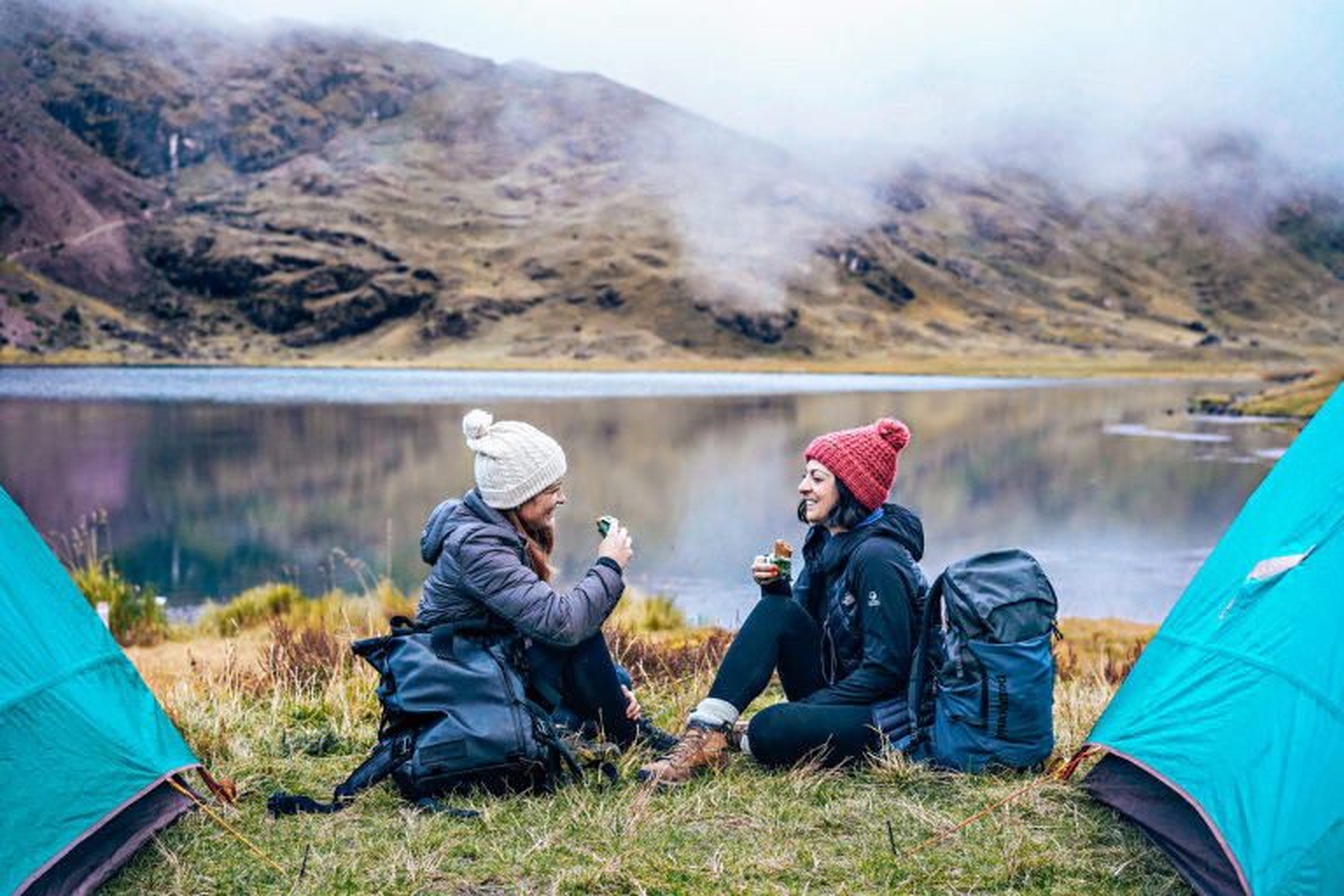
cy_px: 448
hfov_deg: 36.2
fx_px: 2053
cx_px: 672
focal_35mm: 55
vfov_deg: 24.6
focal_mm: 55
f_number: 4
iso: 1600
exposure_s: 1/160
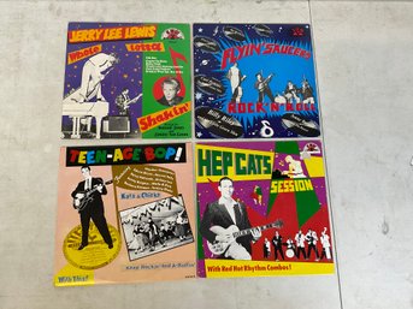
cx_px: 206
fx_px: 346
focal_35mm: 29
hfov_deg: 61.7
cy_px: 154
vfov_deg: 48.2
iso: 64
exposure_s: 1/120
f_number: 1.8
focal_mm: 3
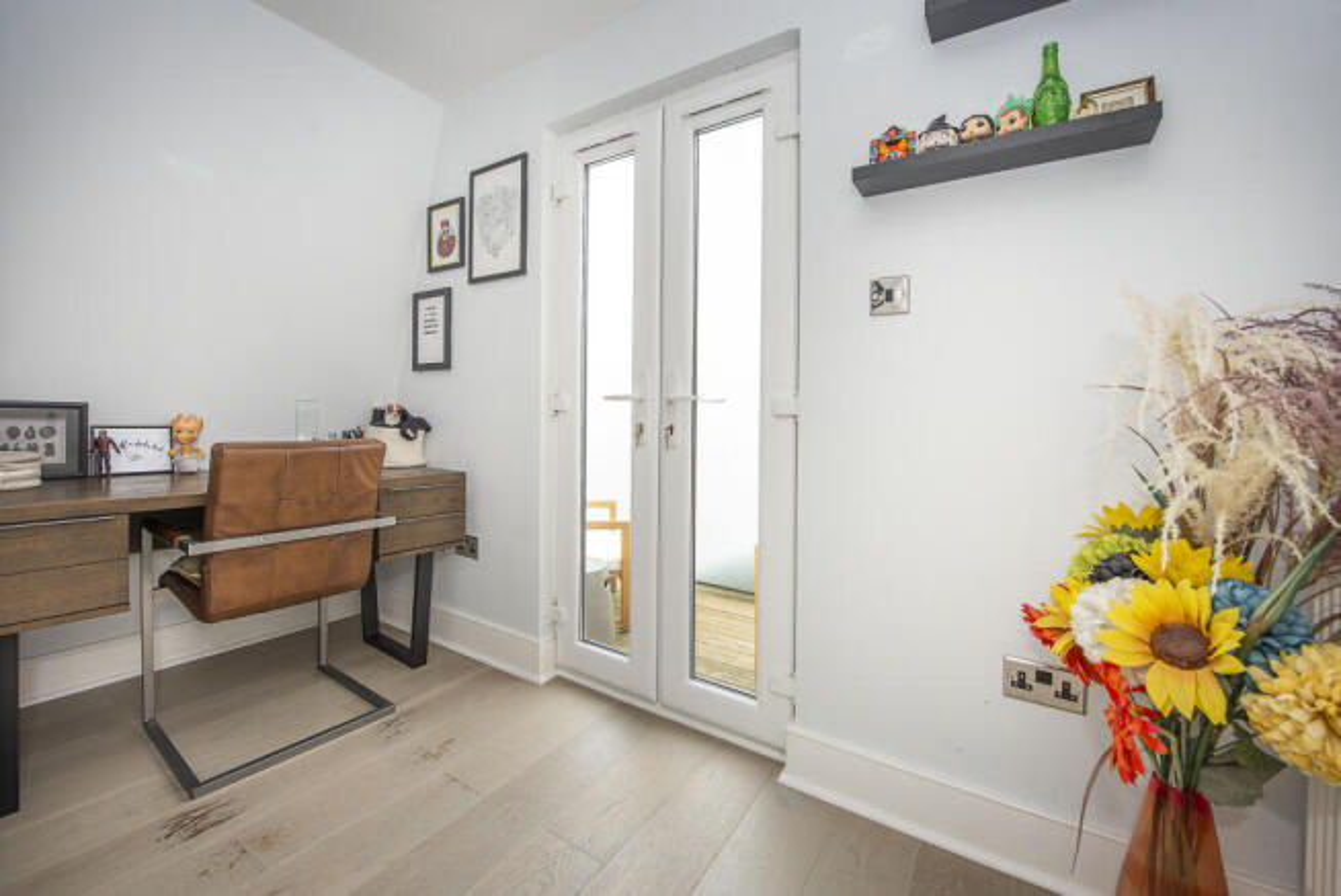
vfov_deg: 81.3
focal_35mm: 14
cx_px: 670
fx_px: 522
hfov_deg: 104.2
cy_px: 448
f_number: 6.3
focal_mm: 14
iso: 400
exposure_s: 1/15
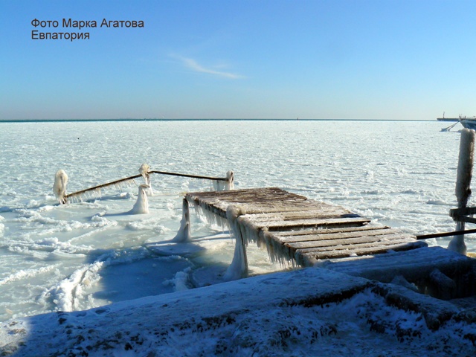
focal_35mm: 36
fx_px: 495
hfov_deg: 51.4
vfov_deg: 39.7
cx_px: 238
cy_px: 178
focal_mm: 6
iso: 100
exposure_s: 1/500
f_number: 8
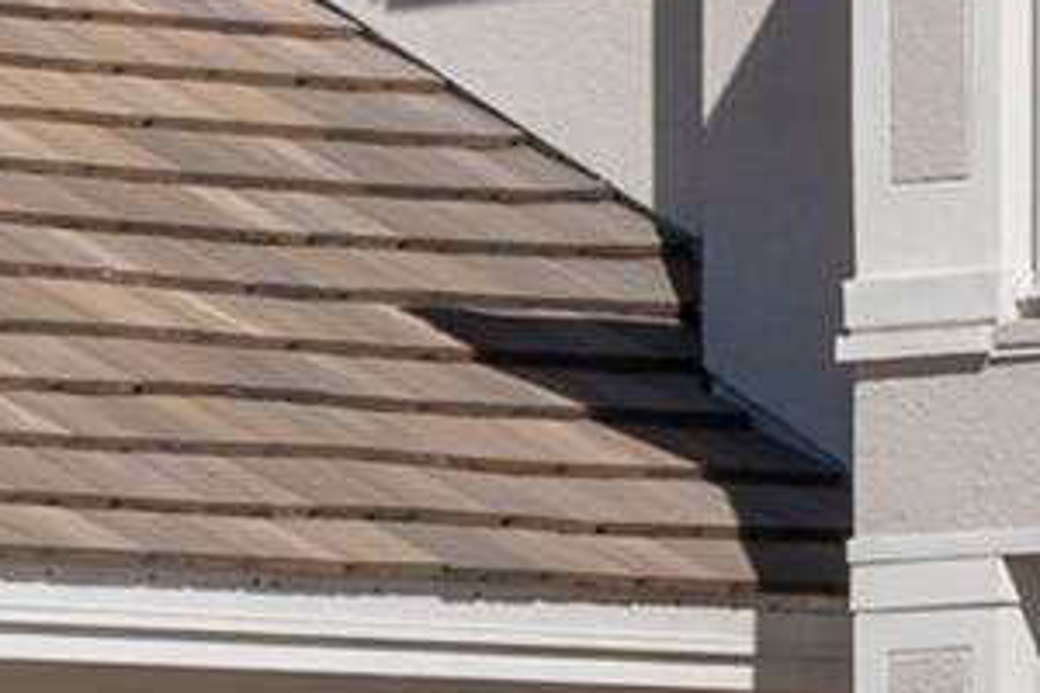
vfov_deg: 2.3
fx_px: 17274
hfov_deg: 3.4
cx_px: 2288
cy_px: -636
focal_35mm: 598
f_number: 18
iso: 40
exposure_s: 1/25
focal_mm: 75
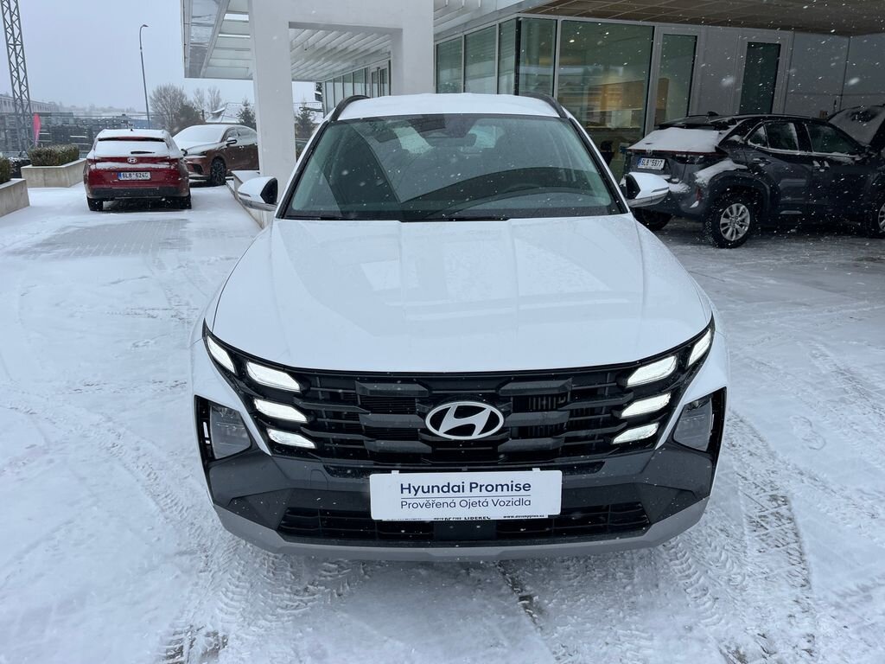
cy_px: 332
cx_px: 442
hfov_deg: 67.3
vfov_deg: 53.1
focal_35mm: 26
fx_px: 665
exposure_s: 1/840
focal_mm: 5.1
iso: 50
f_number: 1.6
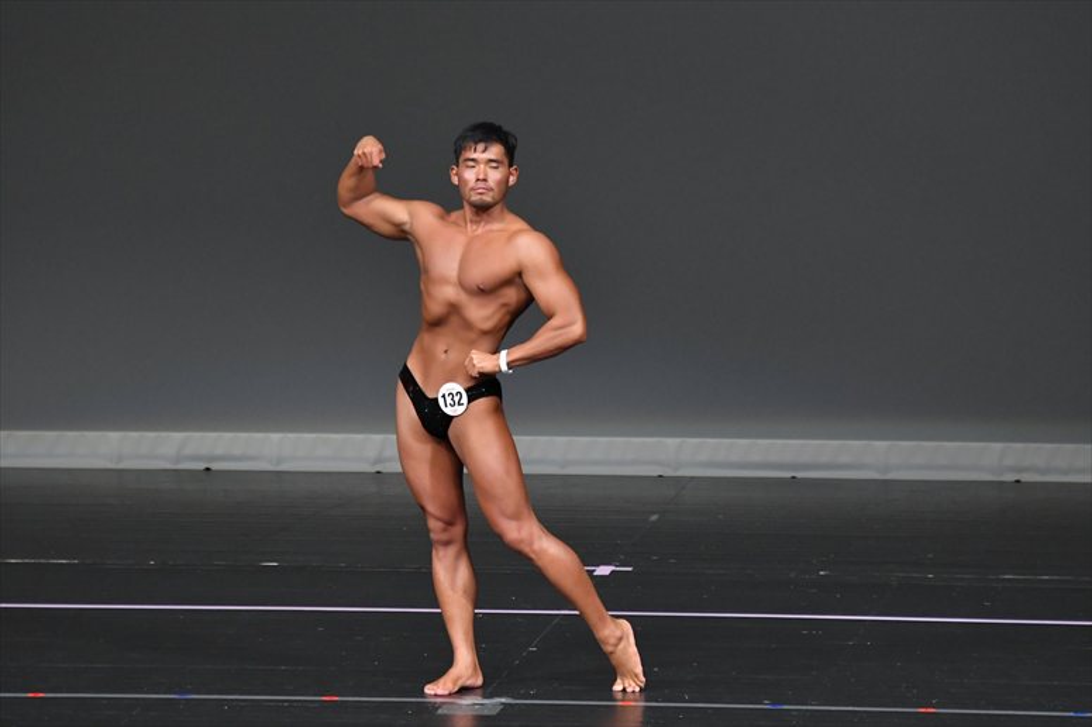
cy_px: 364
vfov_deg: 4.4
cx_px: 546
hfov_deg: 6.5
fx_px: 9550
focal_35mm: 315
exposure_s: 1/400
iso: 4000
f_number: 5.6
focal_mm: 210
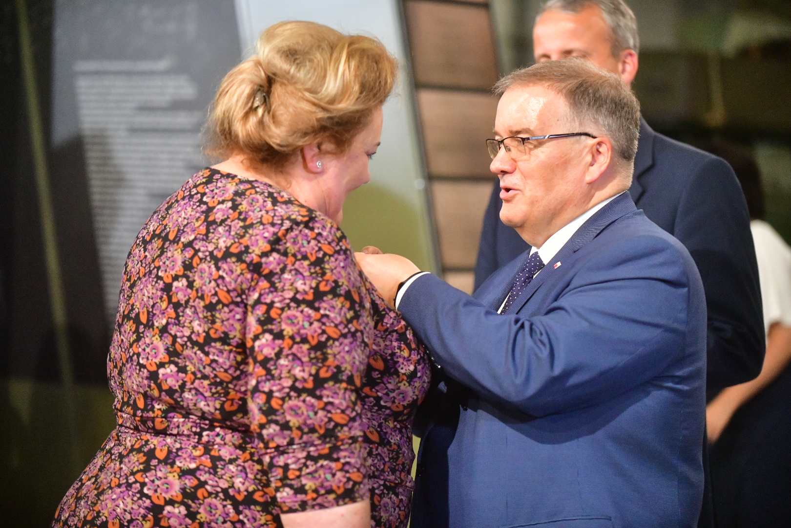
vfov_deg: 11.4
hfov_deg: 17.1
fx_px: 2636
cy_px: 264
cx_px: 396
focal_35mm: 120
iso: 5600
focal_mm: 120
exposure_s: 1/640
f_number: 2.8
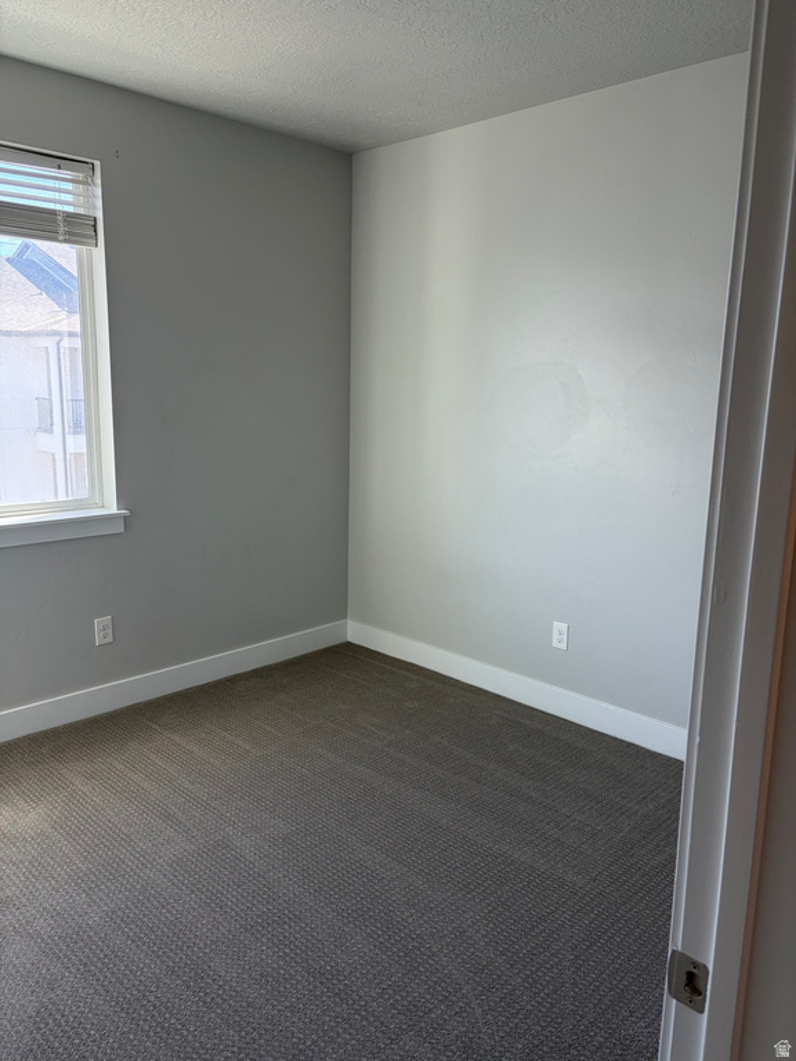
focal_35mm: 26
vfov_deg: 67.3
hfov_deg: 53.1
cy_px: 530
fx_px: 797
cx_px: 398
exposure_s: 1/120
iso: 50
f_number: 1.6
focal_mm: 5.96
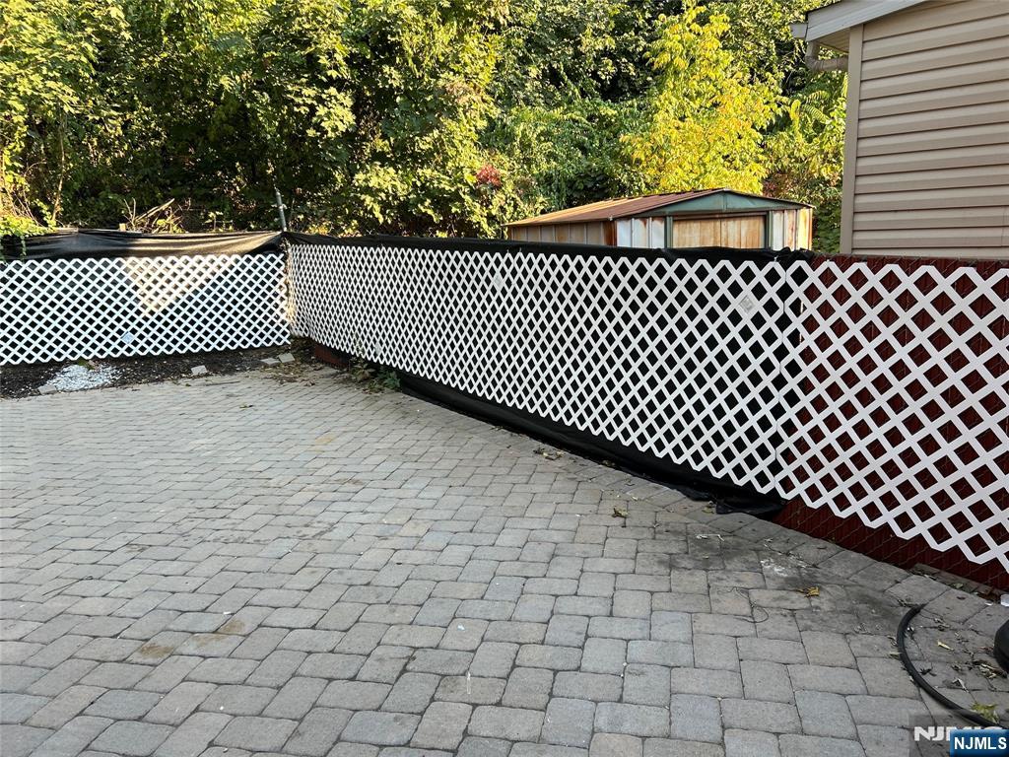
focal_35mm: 26
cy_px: 378
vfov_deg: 53.1
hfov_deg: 67.3
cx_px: 504
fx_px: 758
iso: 50
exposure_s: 1/347
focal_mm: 5.7
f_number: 1.5
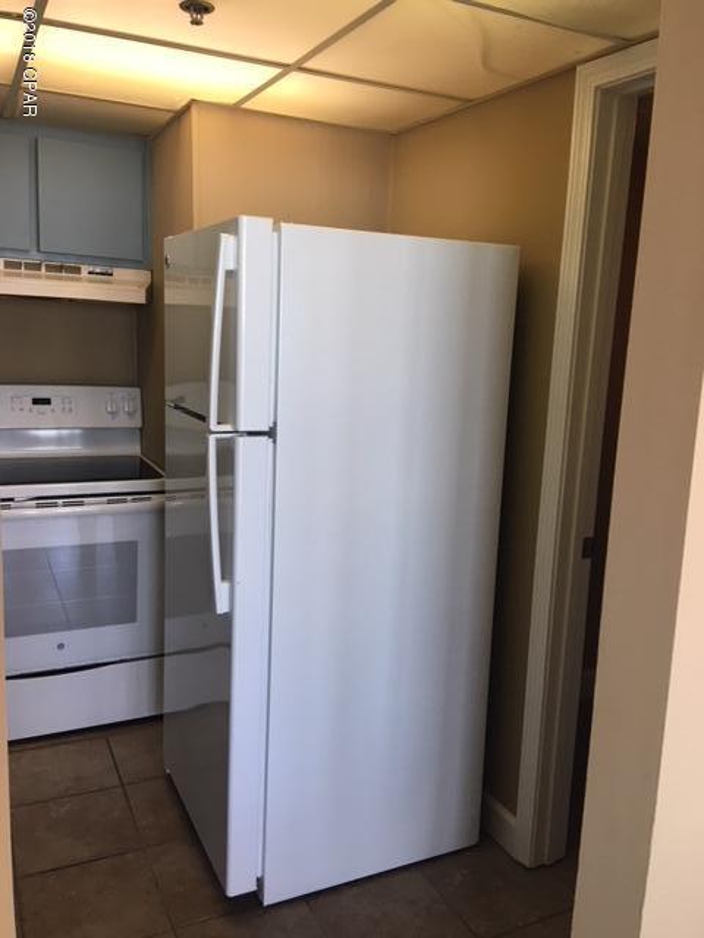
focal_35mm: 29
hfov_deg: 48.2
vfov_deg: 61.7
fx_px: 786
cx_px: 352
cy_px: 469
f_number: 2.2
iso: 25
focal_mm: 4.15
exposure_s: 1/30
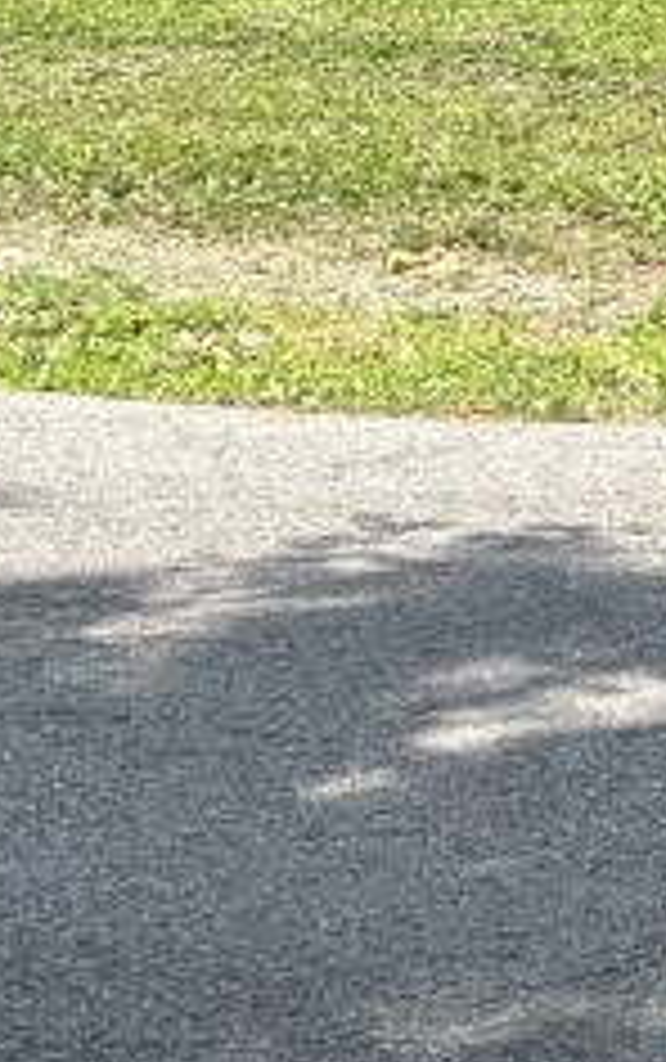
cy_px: -261
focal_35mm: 168
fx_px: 4867
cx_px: 2236
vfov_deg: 12.1
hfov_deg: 6.8
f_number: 1.6
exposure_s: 1/1451
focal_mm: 5.96
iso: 50
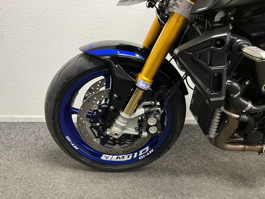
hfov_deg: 67.3
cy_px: 100
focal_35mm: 26
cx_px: 132
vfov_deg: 53.1
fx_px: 199
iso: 400
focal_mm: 5.1
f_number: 1.6
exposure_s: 1/50
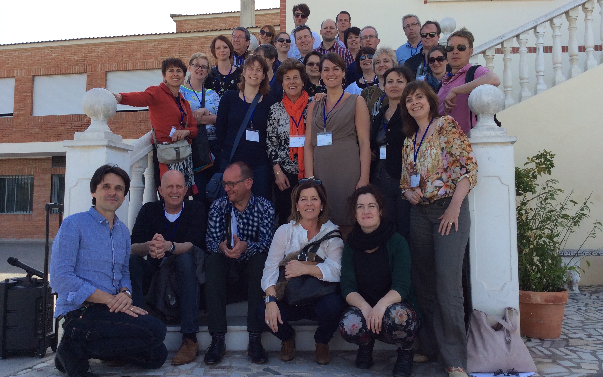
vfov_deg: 36.2
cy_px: 169
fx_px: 575
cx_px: 302
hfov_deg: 55.3
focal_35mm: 35
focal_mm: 3.3
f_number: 2.4
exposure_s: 1/590
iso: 32
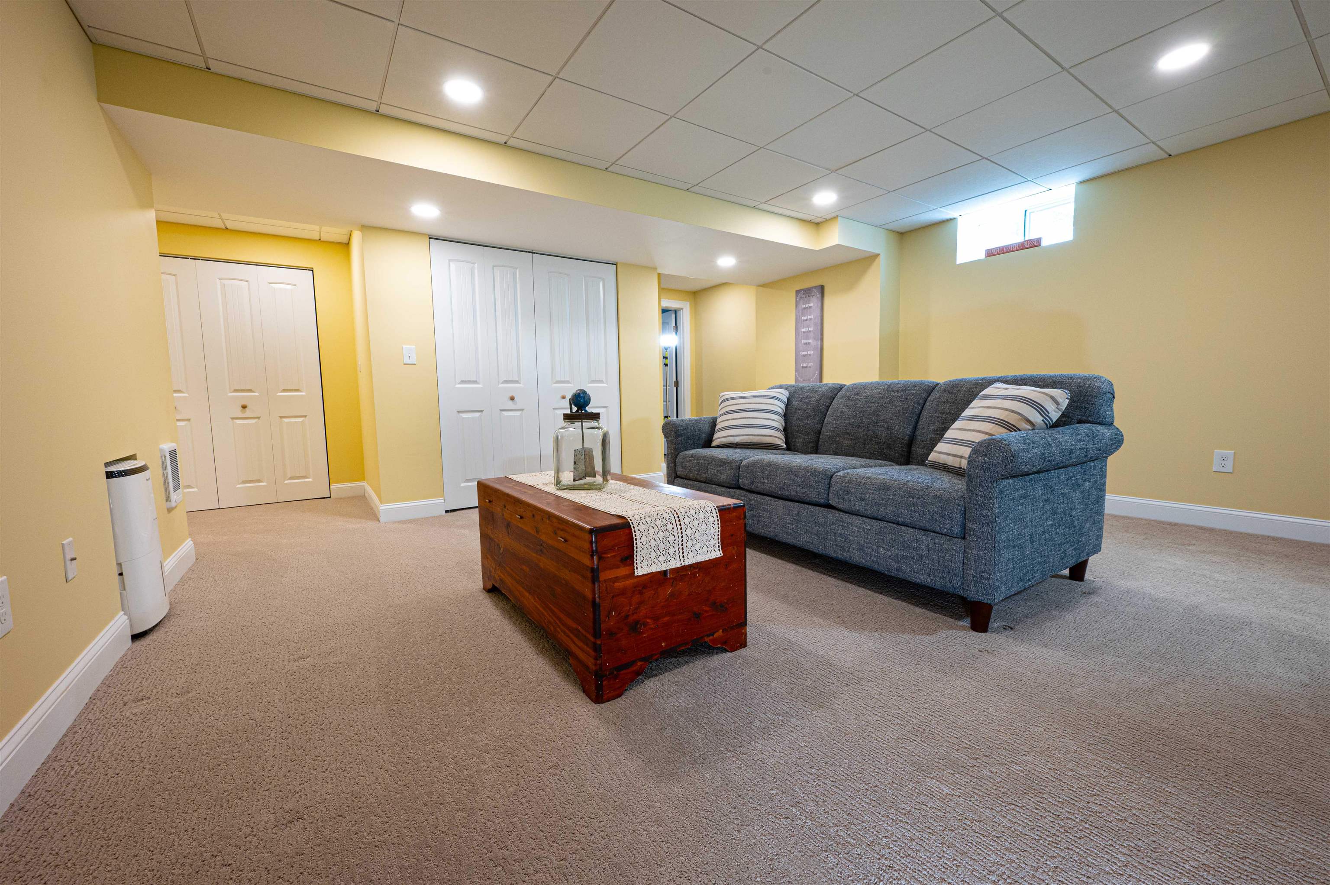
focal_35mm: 14
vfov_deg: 81.1
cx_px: 665
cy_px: 442
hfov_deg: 104.3
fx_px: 517
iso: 800
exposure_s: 1/8
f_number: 11
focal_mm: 14
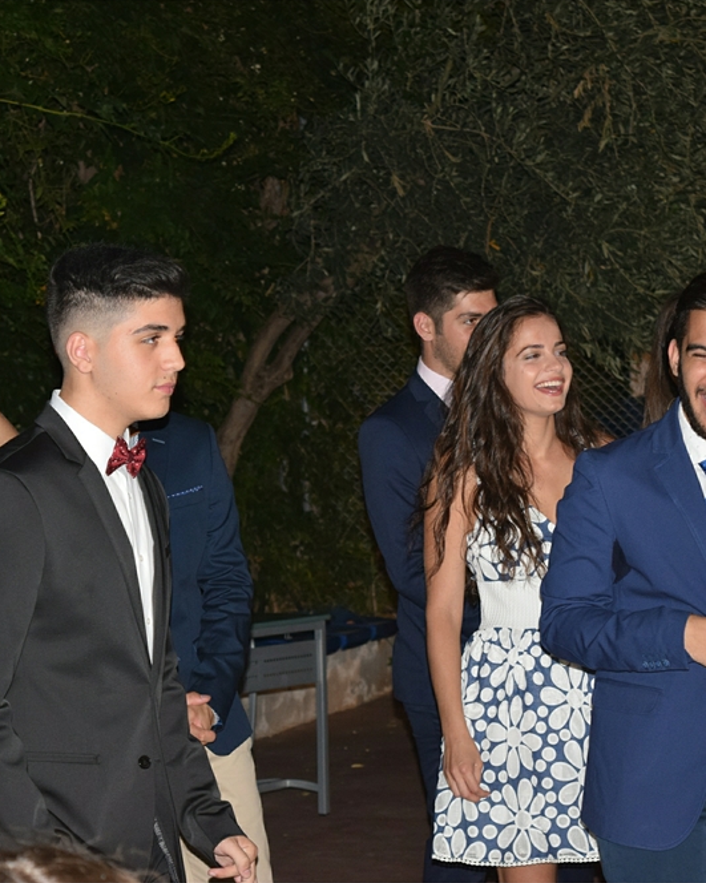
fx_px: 3049
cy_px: 441
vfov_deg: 16.5
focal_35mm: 117
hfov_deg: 13.2
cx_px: 371
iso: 800
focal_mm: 55
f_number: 5.6
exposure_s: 1/60
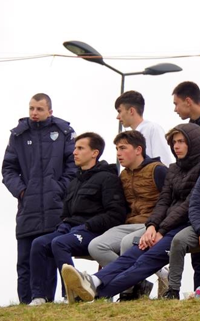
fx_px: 1815
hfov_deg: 6.2
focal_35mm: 208
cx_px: 277
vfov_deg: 10.1
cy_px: 191
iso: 160
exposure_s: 1/160
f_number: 5.6
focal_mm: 70
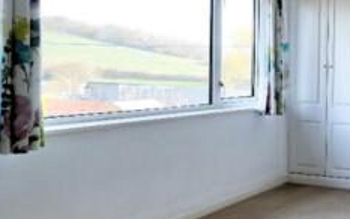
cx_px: 430
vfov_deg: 29.8
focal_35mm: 43
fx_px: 410
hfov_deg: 35.3
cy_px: 87
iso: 160
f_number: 4
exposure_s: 1/52
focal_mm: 10
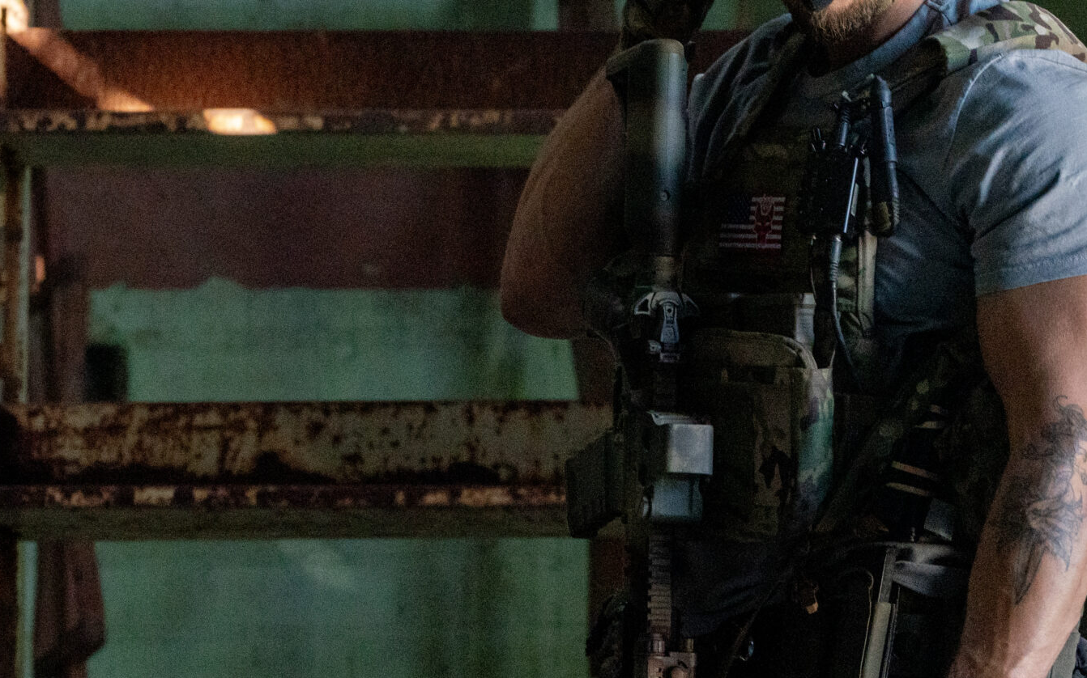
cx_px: 722
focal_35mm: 389
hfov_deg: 5.4
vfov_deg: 3.4
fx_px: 11521
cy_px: 212
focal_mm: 200
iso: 8000
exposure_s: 1/500
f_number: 9
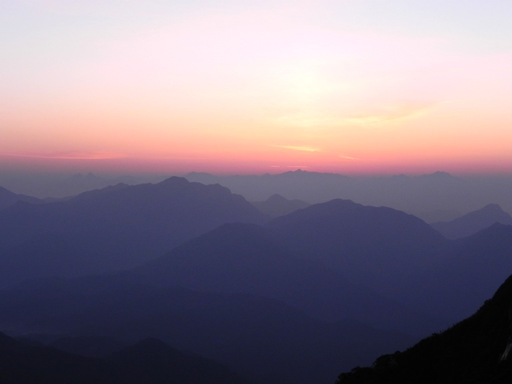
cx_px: 256
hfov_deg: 29.4
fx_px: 976
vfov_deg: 22.3
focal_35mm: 66
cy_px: 192
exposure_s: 1/101
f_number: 4
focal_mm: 11.8
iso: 160
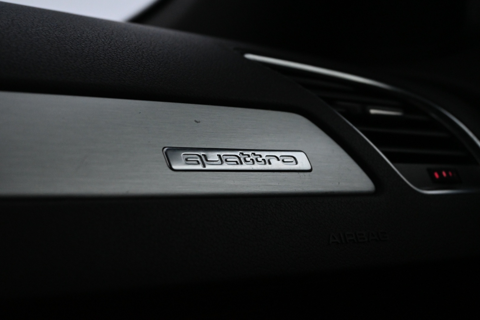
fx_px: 880
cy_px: 160
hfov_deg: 30.5
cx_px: 240
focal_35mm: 66
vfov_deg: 20.6
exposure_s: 1/80
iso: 3600
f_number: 6
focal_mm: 44
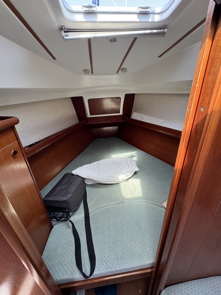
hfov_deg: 85.6
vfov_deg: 102.1
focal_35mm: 14
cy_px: 148
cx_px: 110
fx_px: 119
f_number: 2.2
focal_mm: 2.22
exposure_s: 1/99
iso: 100
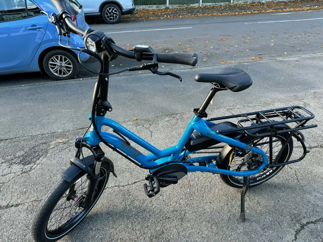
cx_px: 162
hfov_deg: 71.6
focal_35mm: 24
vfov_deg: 56.8
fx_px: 224
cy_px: 121
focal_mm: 6.86
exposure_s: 1/164
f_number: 1.78
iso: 64
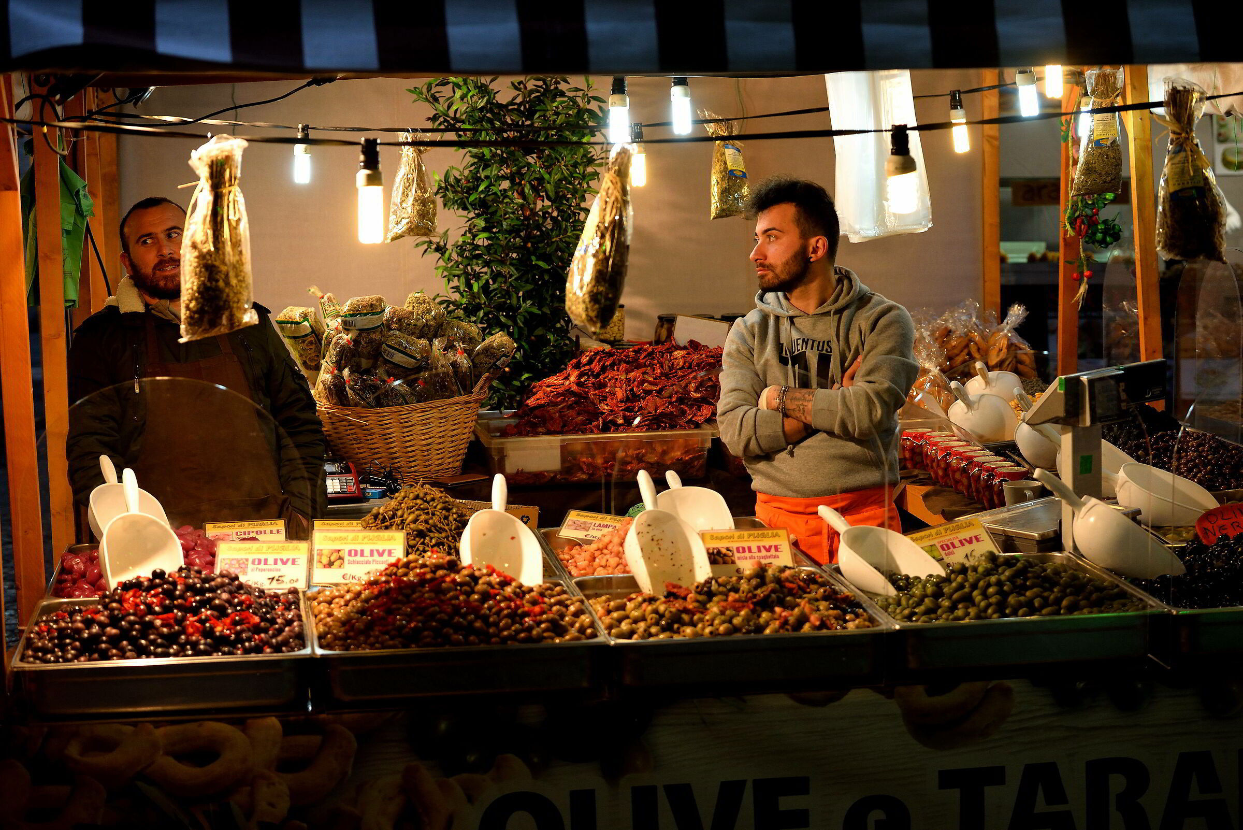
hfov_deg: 28.8
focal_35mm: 70
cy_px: 415
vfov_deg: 19.5
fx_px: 2418
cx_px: 622
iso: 1600
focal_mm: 70
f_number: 4.5
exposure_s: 1/320
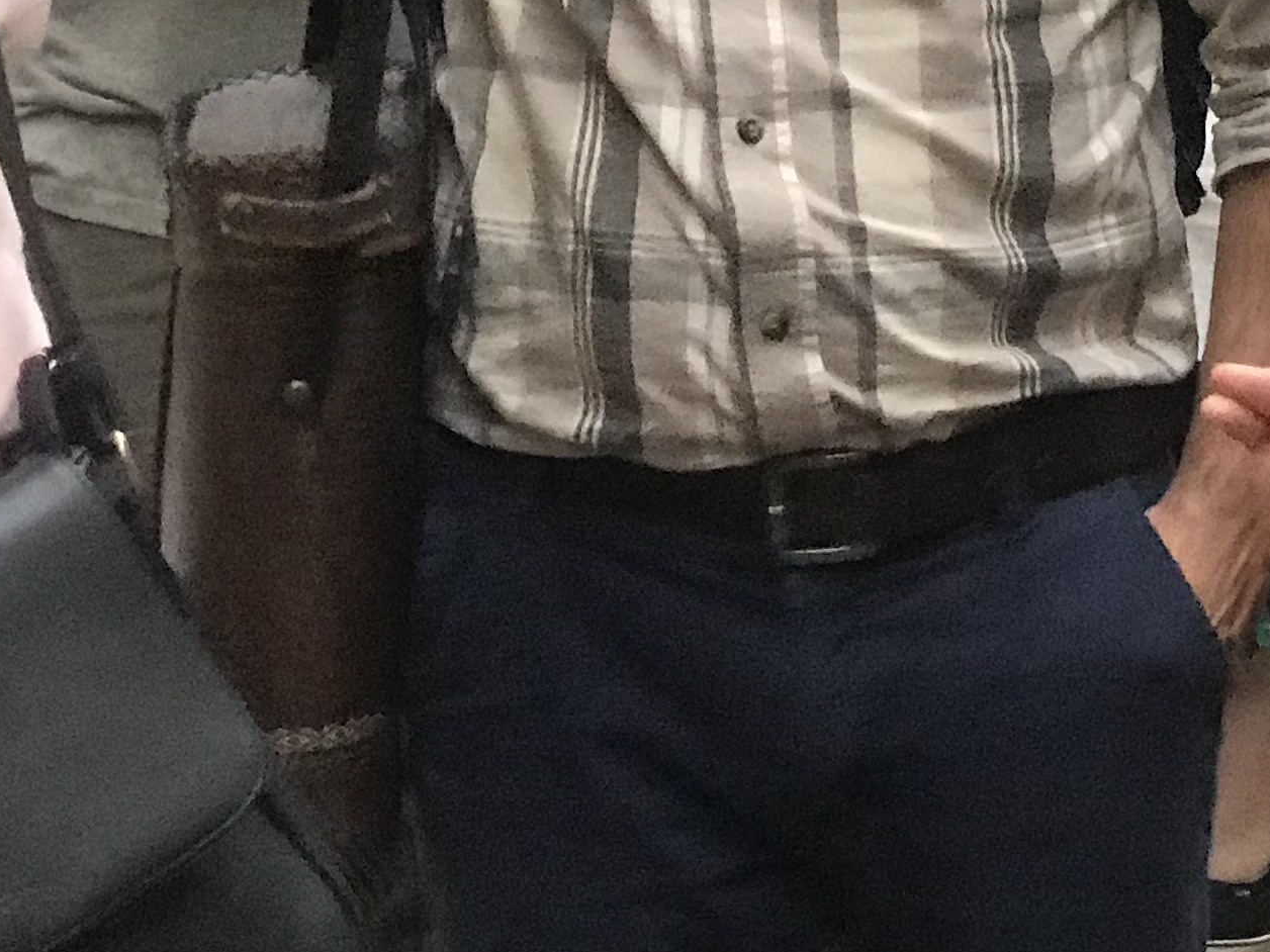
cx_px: 1997
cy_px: -294
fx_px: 6714
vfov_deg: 8.0
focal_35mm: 183
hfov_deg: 10.4
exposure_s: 1/50
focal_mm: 6.6
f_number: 2.8
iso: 160
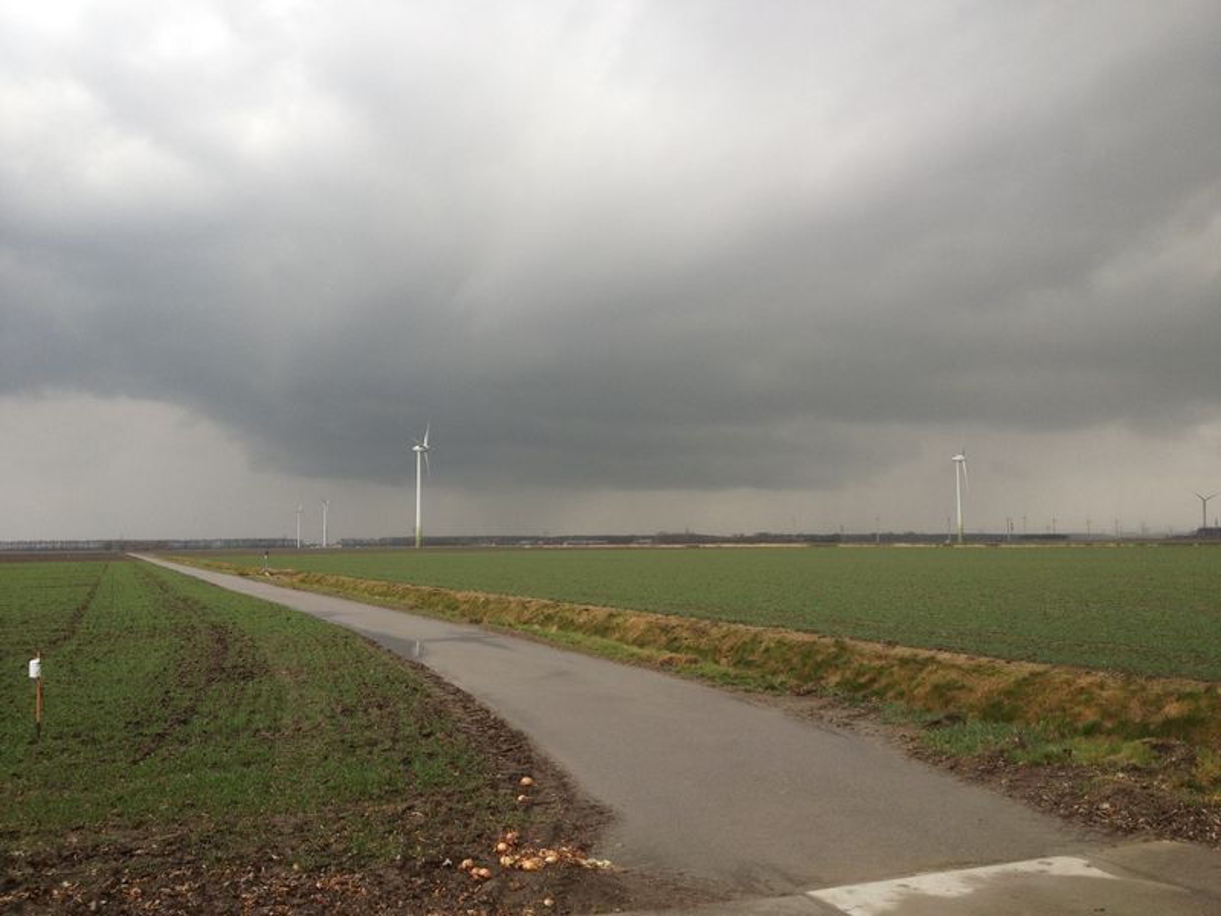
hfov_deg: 52.6
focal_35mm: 35
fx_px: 1235
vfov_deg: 40.7
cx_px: 610
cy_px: 458
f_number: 2.4
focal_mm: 4.28
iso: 50
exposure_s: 1/140
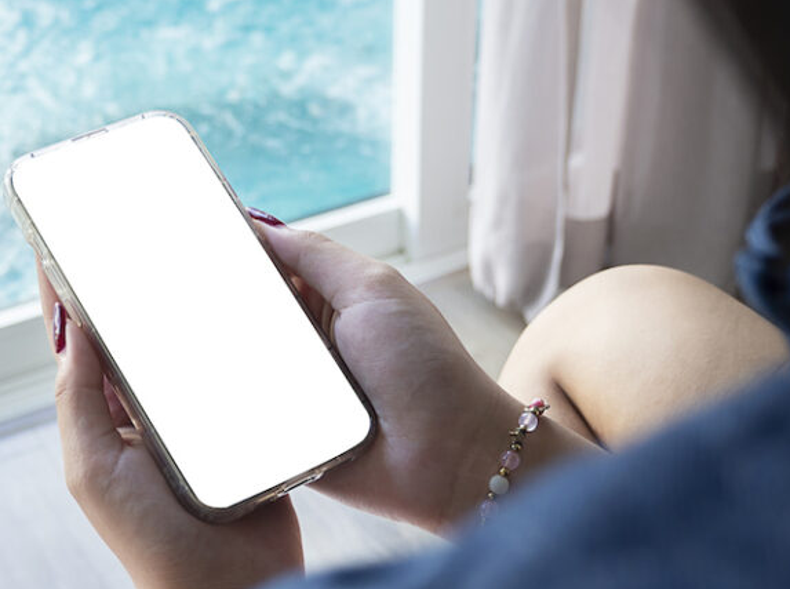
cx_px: 309
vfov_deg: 24.7
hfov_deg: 32.7
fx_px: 1343
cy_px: 292
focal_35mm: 59
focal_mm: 22
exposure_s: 1/60
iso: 200
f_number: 4.3
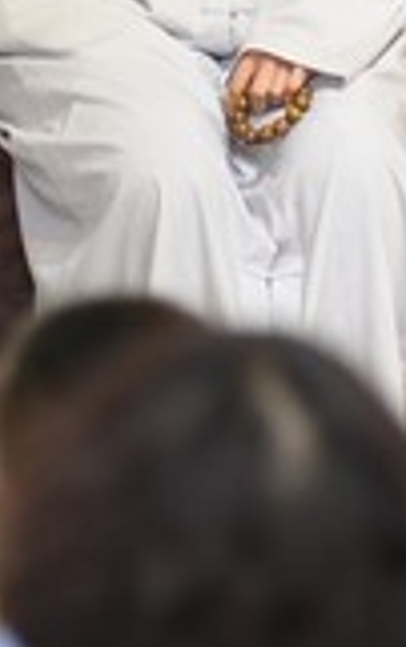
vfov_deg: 6.0
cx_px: -36
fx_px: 6162
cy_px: -229
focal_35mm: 349
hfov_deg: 3.8
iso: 1250
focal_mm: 85
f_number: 2.5
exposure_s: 1/160
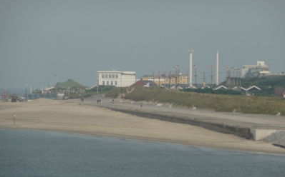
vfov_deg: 4.8
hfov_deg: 7.7
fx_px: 2119
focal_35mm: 273
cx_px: 142
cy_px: 92
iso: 100
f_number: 4.9
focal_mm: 44
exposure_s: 1/800
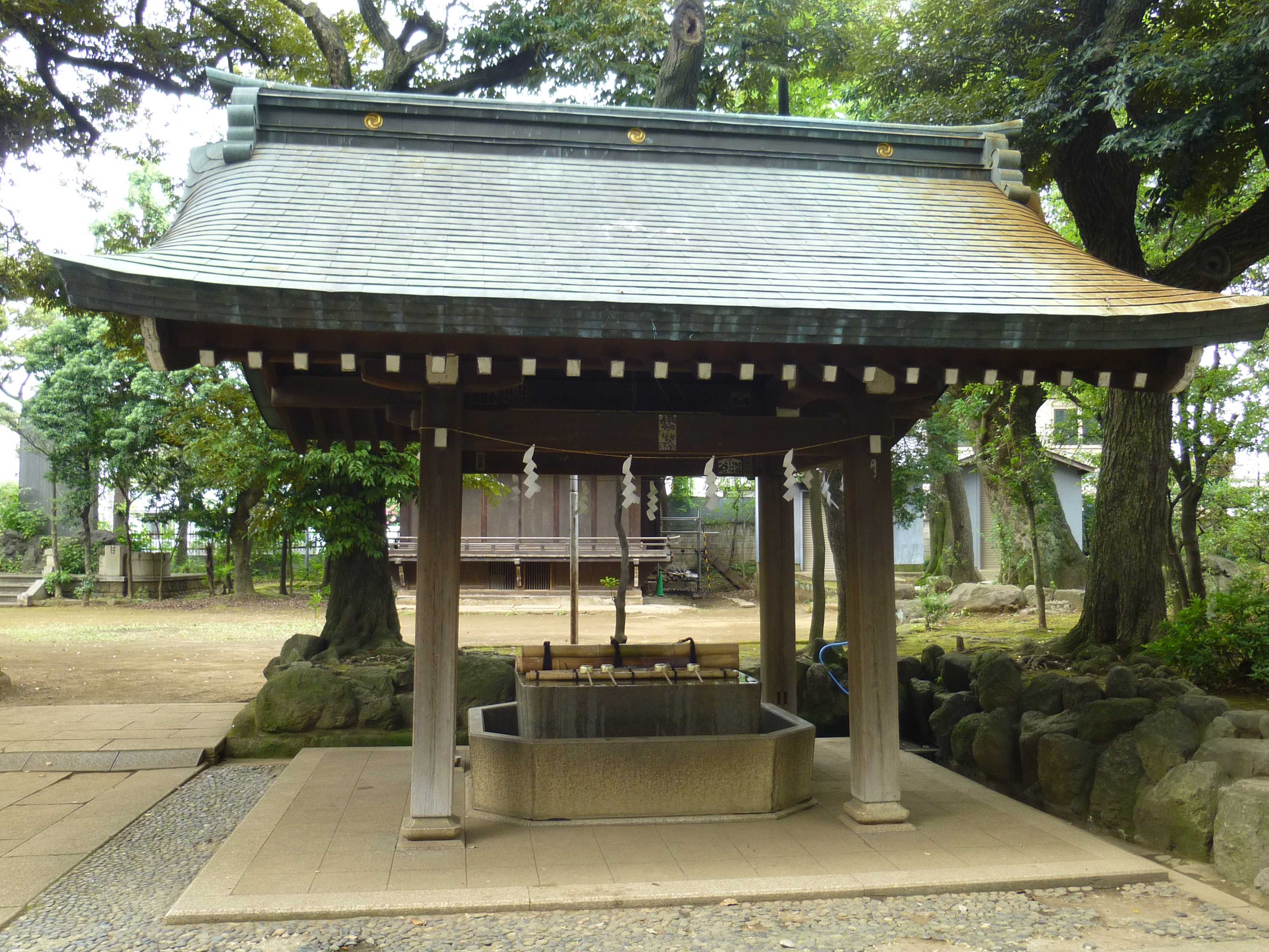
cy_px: 492
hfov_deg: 58.3
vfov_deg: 45.4
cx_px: 652
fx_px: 1136
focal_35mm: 31
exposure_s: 1/60
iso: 100
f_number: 3.1
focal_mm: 4.5
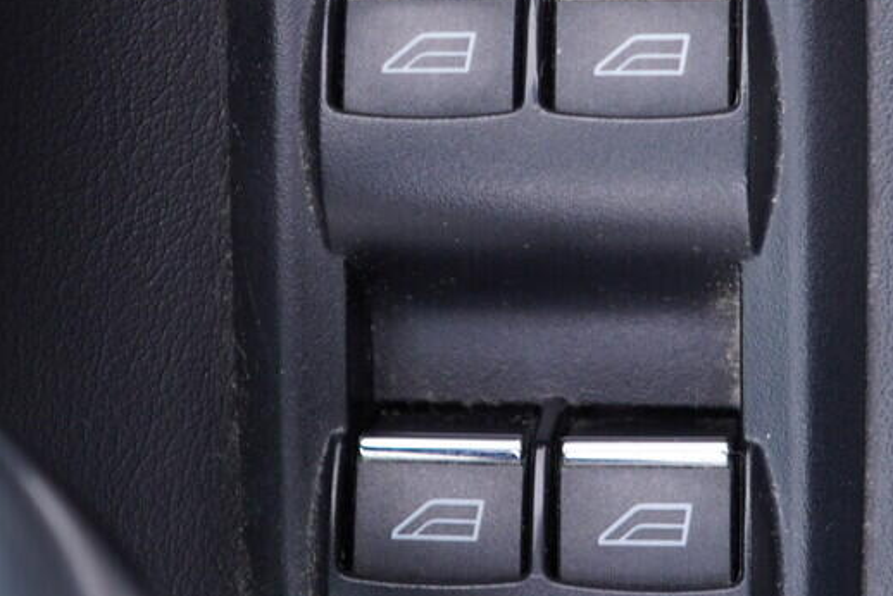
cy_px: 43
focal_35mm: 100
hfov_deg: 20.4
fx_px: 2482
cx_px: 495
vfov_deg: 13.6
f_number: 2.8
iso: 160
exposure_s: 1/40
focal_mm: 24
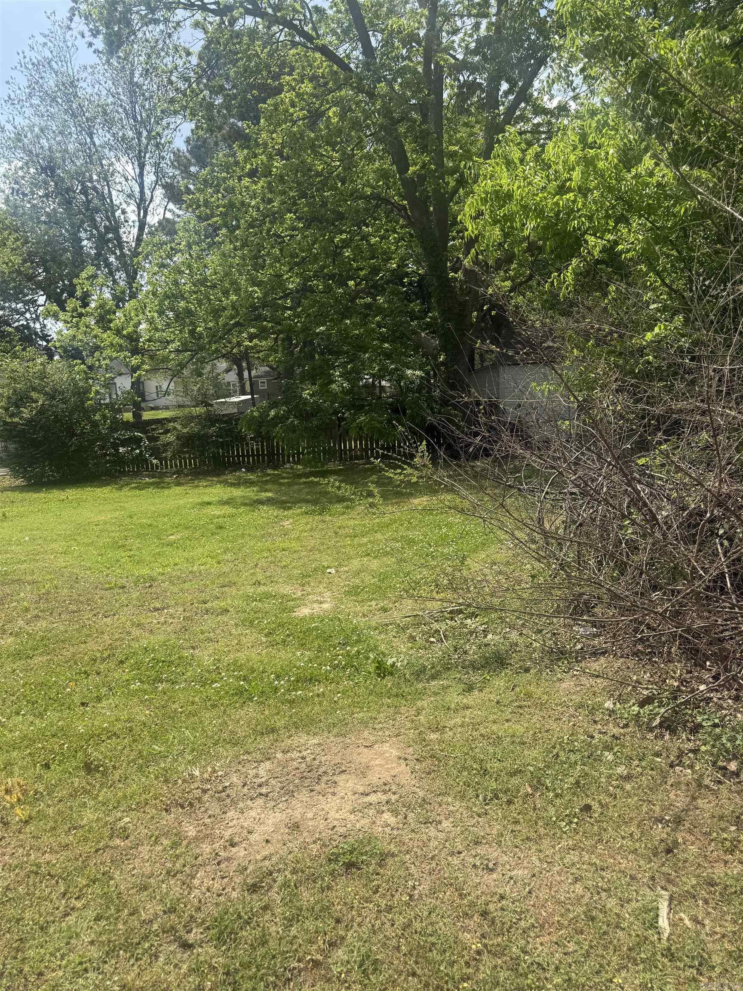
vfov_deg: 71.6
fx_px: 687
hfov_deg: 56.8
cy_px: 496
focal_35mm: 24
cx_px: 372
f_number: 1.78
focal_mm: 6.76
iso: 80
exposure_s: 1/3145
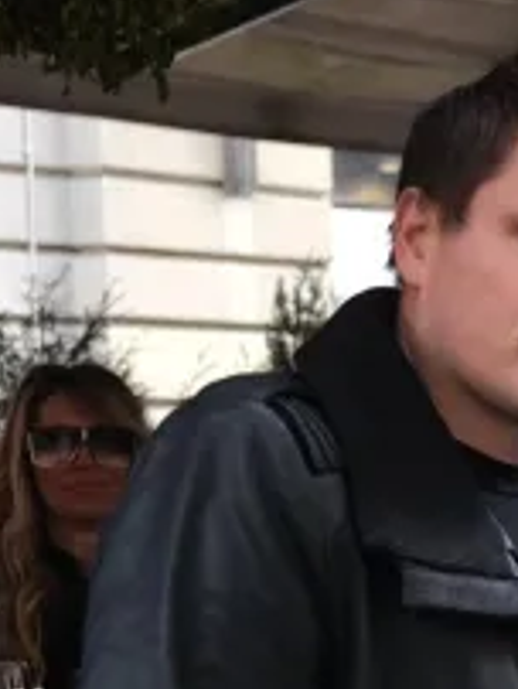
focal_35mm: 112
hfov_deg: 11.7
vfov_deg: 17.2
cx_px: 1070
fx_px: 2230
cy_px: 674
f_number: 2.8
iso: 1600
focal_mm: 20.6
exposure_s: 1/250
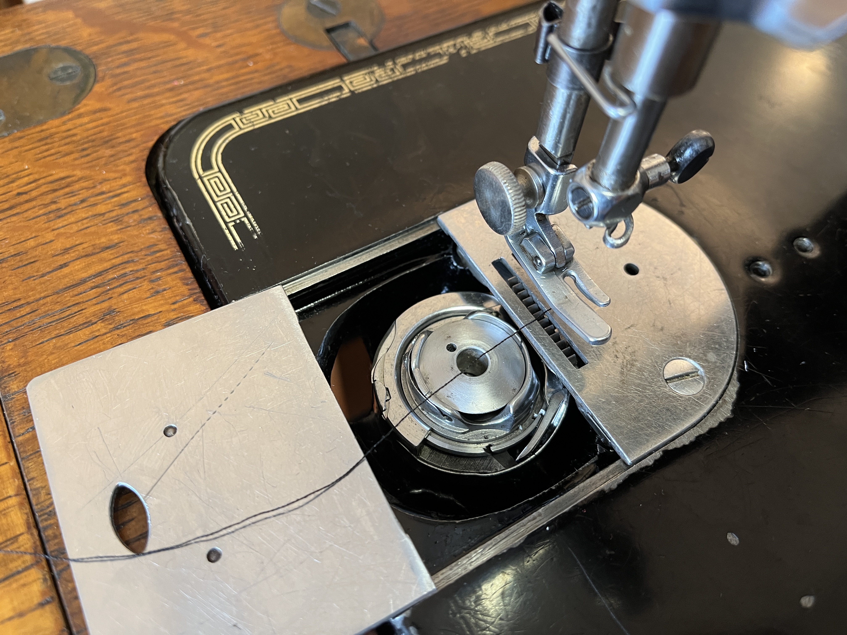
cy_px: 318
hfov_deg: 67.3
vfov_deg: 53.1
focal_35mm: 26
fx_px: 636
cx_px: 424
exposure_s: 1/50
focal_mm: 5.1
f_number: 1.6
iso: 160
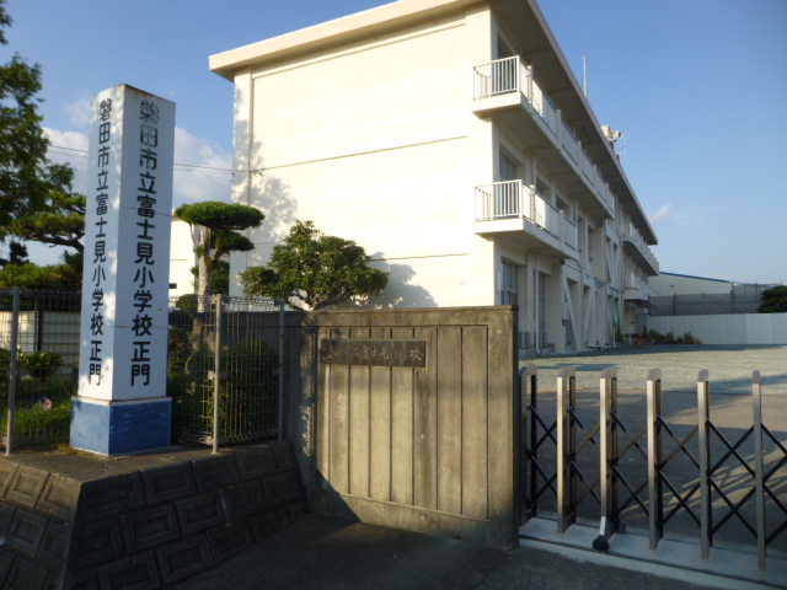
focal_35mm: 25
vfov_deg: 54.9
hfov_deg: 69.4
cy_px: 295
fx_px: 568
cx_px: 394
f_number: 3.1
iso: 100
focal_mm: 4.5
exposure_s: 1/1000
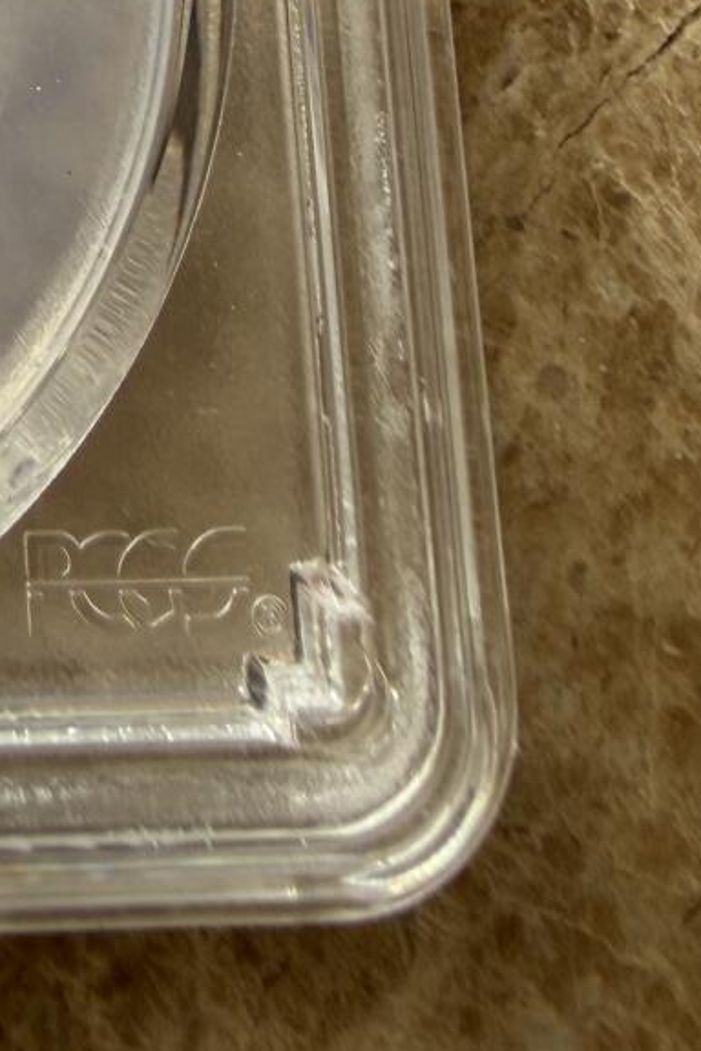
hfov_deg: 15.6
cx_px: -464
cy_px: -567
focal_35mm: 78
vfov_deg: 21.4
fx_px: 2278
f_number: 2.2
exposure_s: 1/121
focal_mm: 2.22
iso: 20
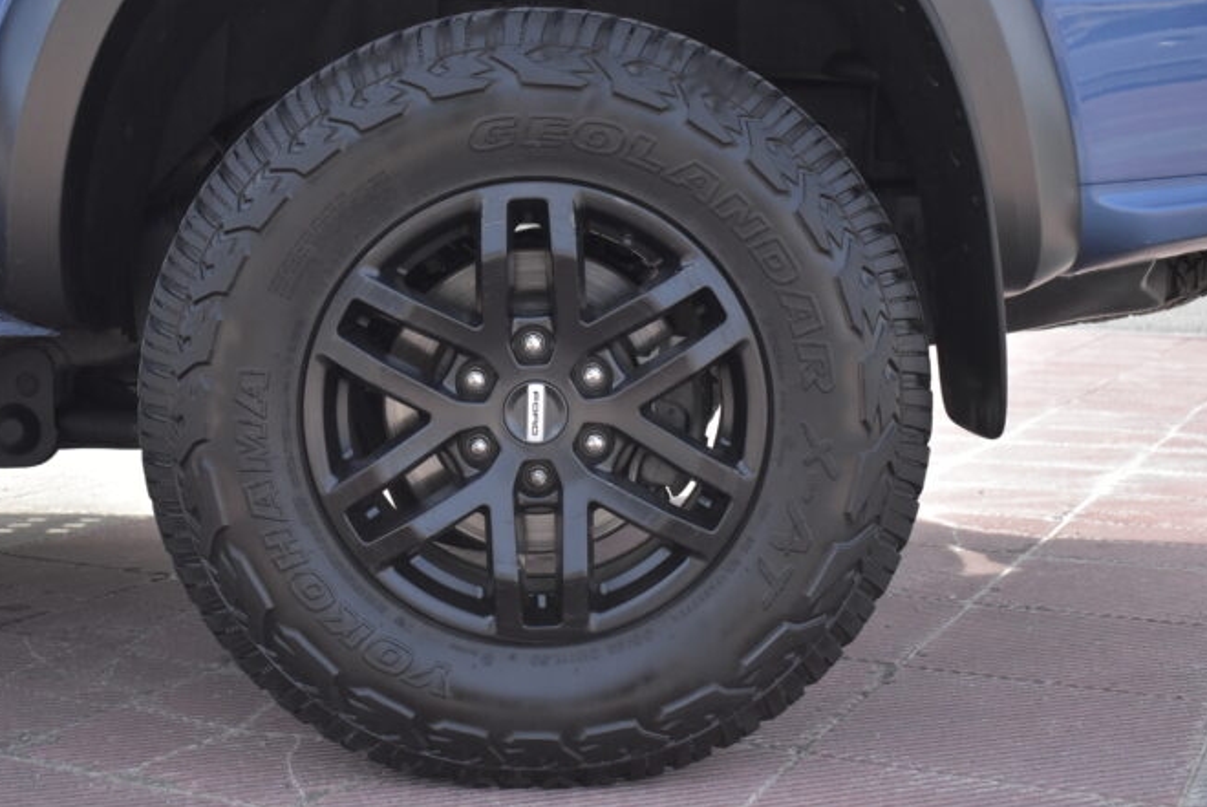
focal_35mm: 51
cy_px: 394
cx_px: 543
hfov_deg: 39.1
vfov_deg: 26.7
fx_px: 1697
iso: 1600
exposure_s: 1/2500
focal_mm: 29
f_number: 4.2
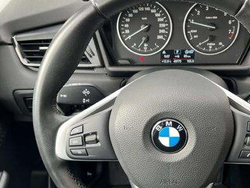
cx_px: 162
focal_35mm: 42
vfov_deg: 34.2
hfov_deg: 44.3
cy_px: 118
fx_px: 303
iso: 100
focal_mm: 5.7
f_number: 1.5
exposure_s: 1/106
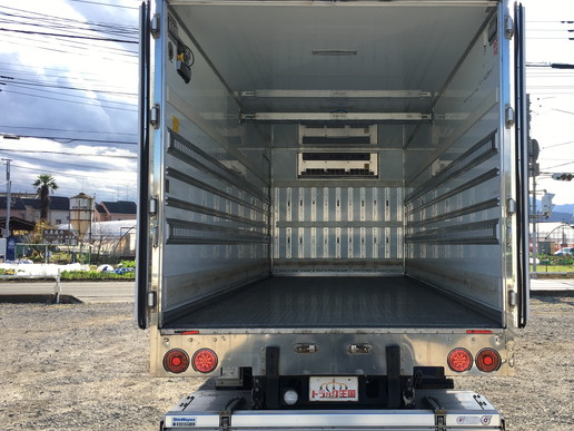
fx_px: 597
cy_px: 214
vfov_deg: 39.7
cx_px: 347
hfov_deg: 51.0
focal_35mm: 36
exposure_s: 1/475
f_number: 2.2
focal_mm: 4.15
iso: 25
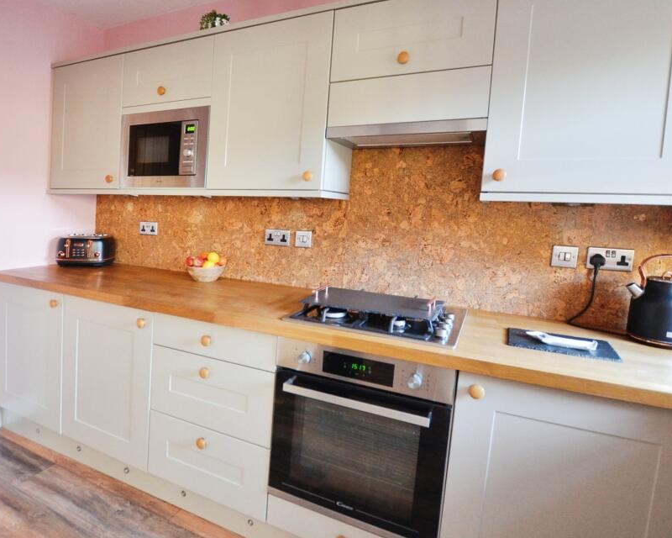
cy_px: 279
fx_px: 358
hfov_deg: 86.3
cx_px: 325
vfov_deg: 73.8
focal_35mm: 18
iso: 1600
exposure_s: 1/30
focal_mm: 10
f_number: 3.5
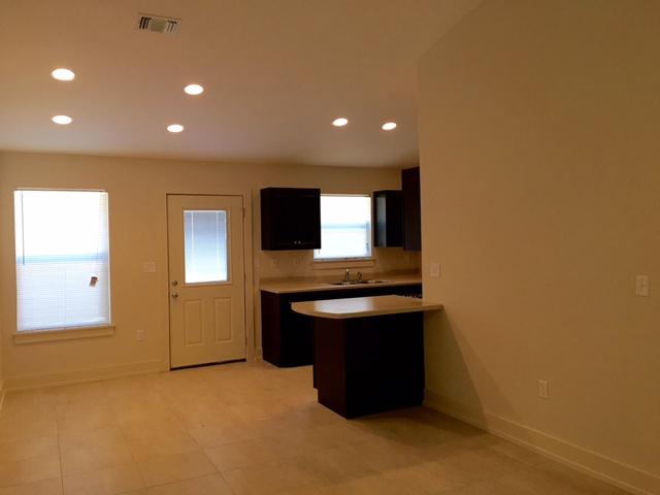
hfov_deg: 61.7
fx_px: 553
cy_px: 248
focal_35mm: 29
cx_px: 330
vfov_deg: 48.2
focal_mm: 4.15
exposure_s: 1/30
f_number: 2.2
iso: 40
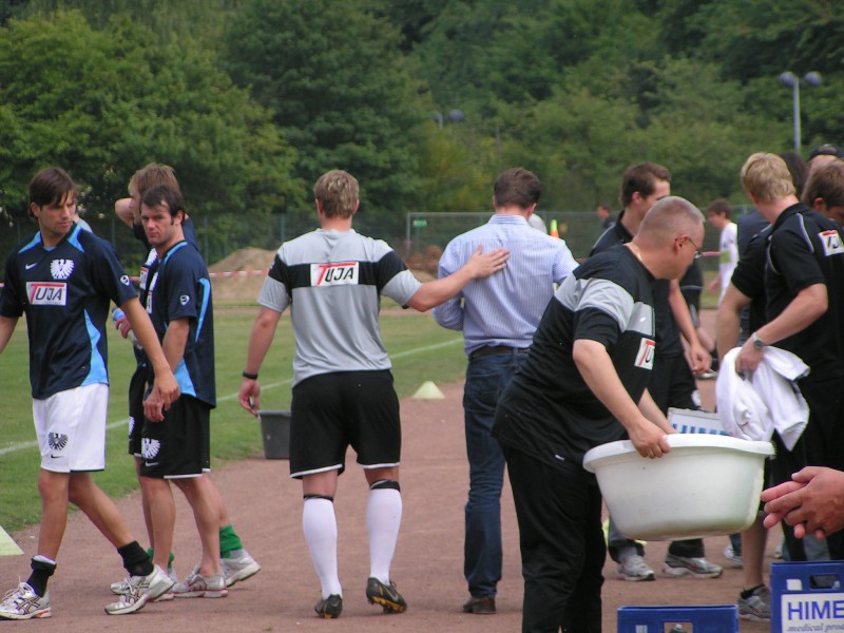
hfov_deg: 8.4
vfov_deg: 6.3
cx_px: 422
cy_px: 316
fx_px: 5754
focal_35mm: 236
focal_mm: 36.1
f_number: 3.5
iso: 50
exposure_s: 1/400
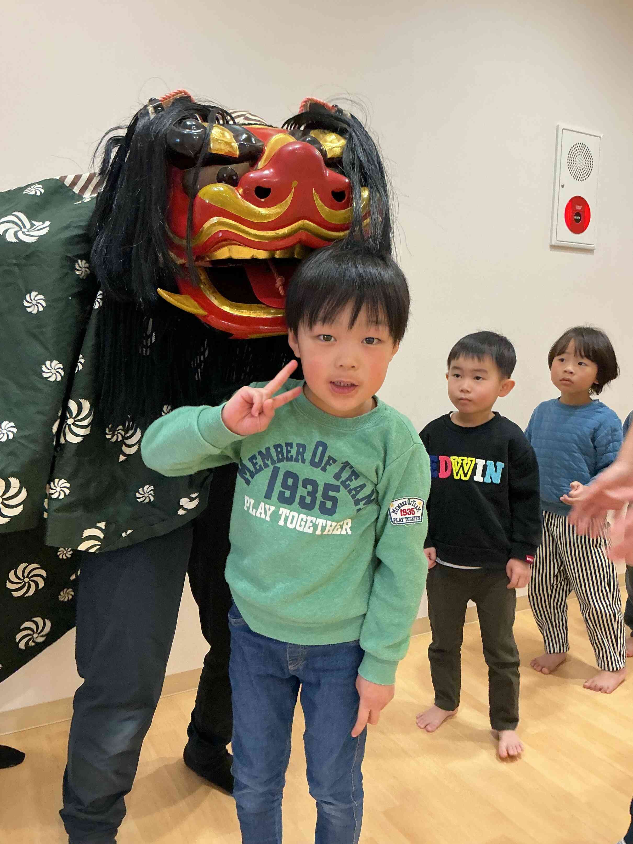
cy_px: 422
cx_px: 316
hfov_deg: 48.2
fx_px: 707
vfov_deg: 61.7
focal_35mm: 29
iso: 125
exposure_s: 1/60
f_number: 1.8
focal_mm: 3
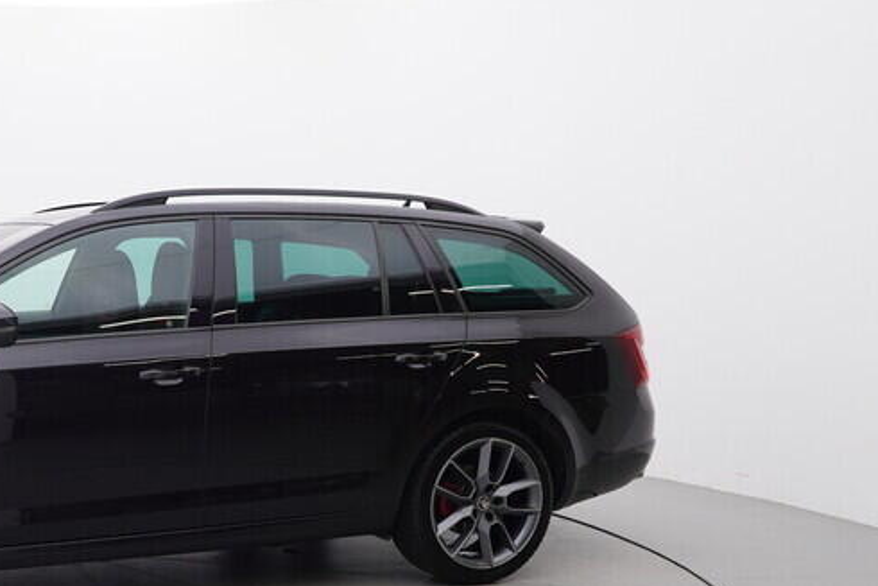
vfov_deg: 28.2
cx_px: 61
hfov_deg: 38.5
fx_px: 1148
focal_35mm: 47
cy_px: 435
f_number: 5
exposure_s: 1/80
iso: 200
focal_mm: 15
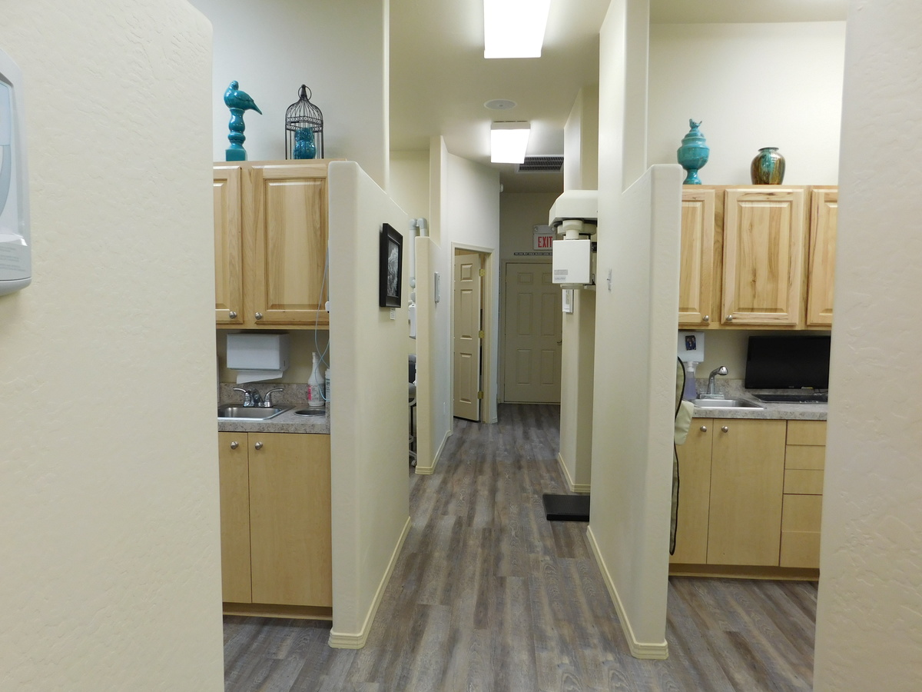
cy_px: 346
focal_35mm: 23
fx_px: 613
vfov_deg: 58.9
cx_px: 461
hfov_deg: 73.9
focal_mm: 4
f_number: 3
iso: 125
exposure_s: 1/50
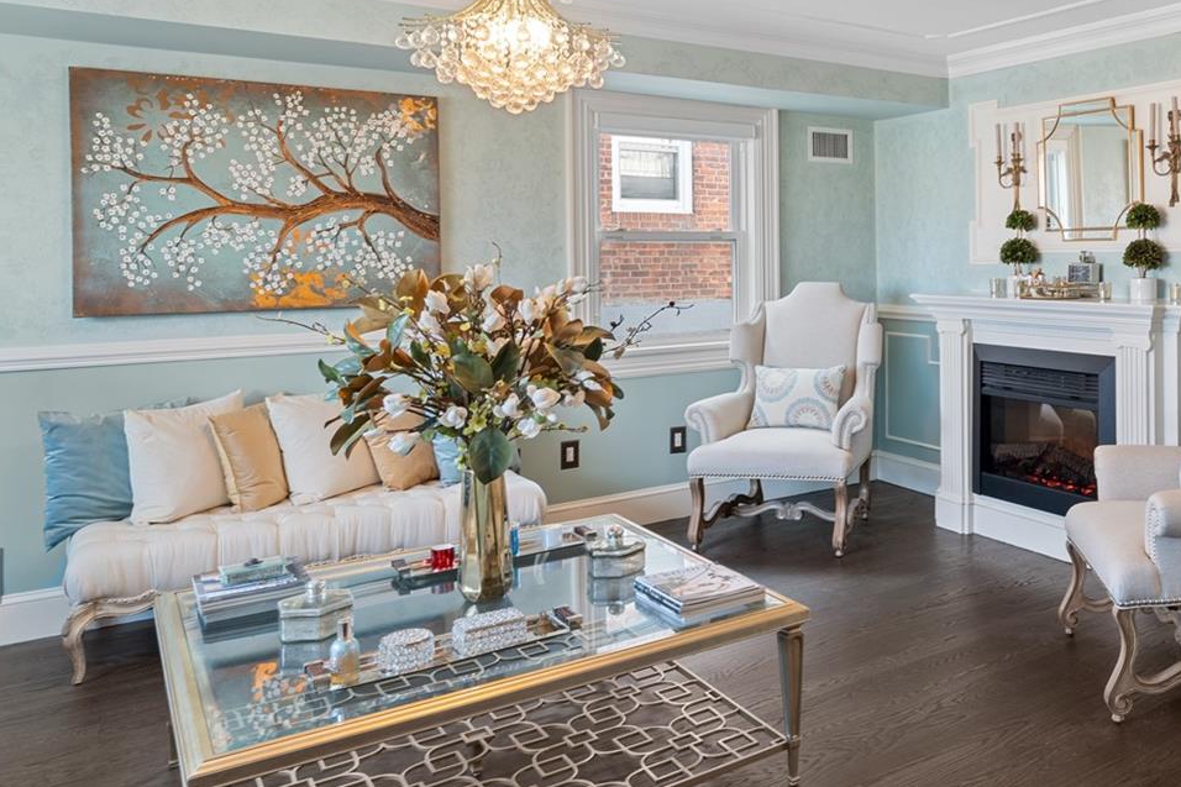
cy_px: 251
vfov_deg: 42.9
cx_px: 977
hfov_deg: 56.5
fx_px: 984
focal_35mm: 30
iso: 250
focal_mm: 14
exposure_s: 1/1.67
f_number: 10
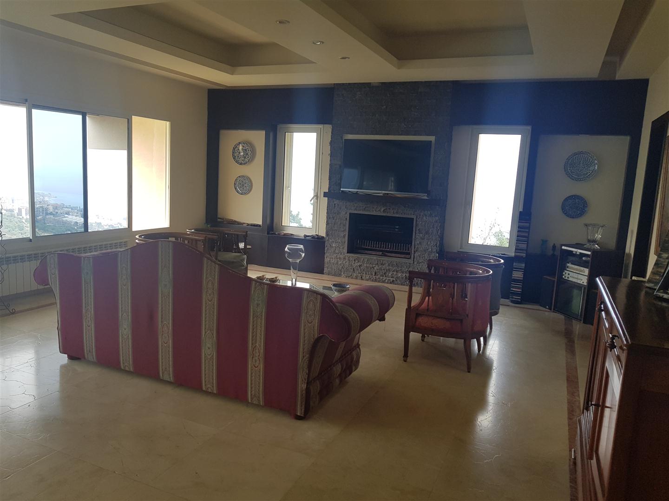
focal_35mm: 26
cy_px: 250
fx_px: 502
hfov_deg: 67.3
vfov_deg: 53.1
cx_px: 334
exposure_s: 1/100
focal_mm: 4.2
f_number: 1.7
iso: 50
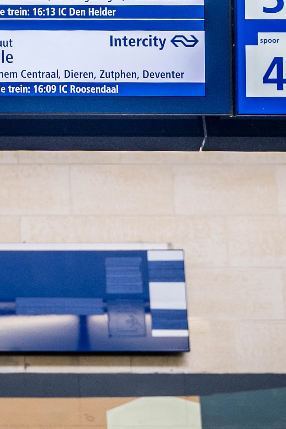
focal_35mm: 137
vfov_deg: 14.9
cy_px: 144
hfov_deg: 9.7
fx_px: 1636
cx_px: -158
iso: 160
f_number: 2.8
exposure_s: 1/125
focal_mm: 41.4
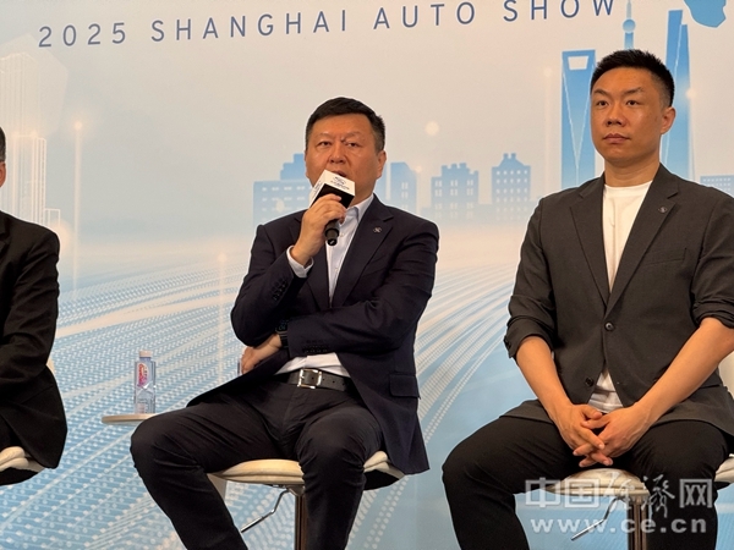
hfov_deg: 16.4
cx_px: 367
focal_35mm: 120
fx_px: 2544
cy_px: 275
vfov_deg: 12.3
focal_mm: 15.66
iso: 160
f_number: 2.8
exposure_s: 1/50
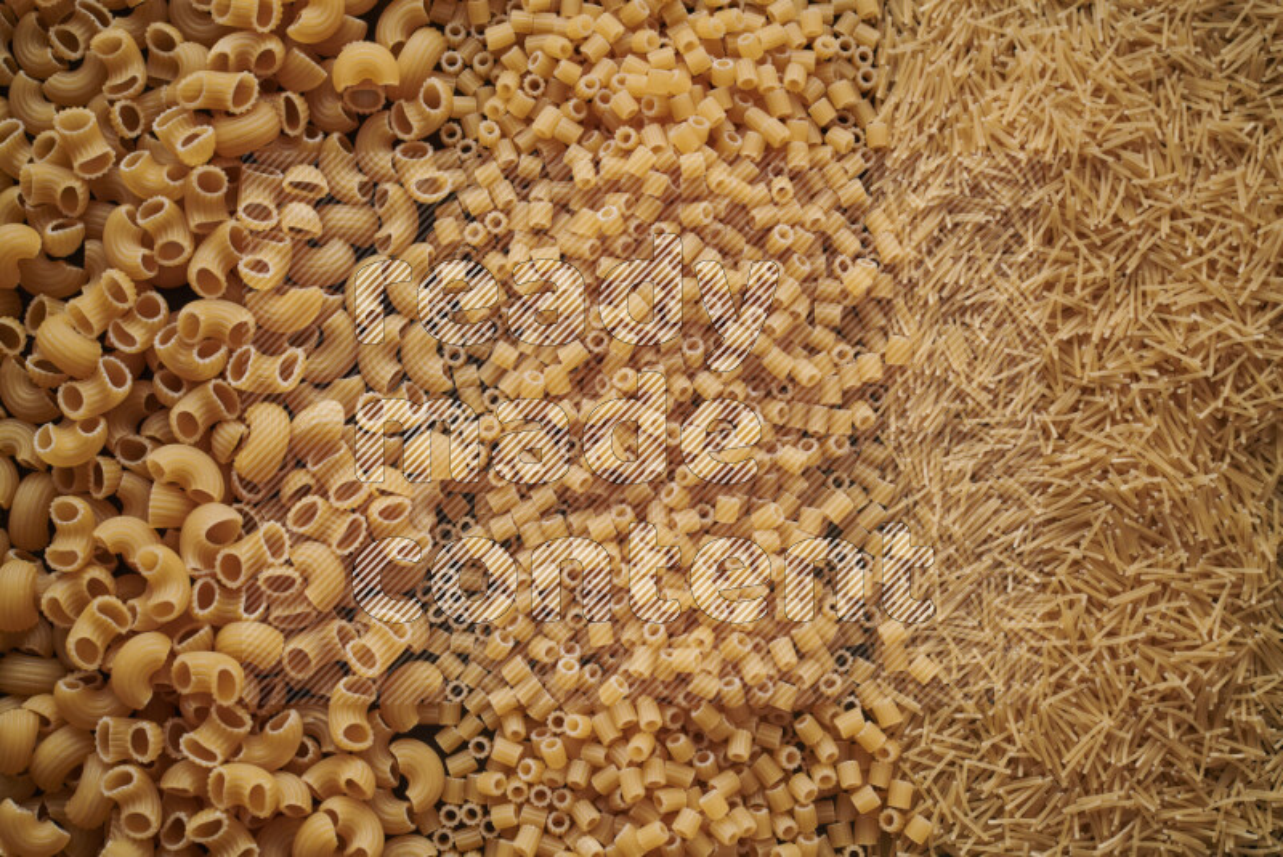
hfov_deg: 39.6
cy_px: 428
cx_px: 642
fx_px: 1782
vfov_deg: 27.0
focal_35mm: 50
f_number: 8
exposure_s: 1/100
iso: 160
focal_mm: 50
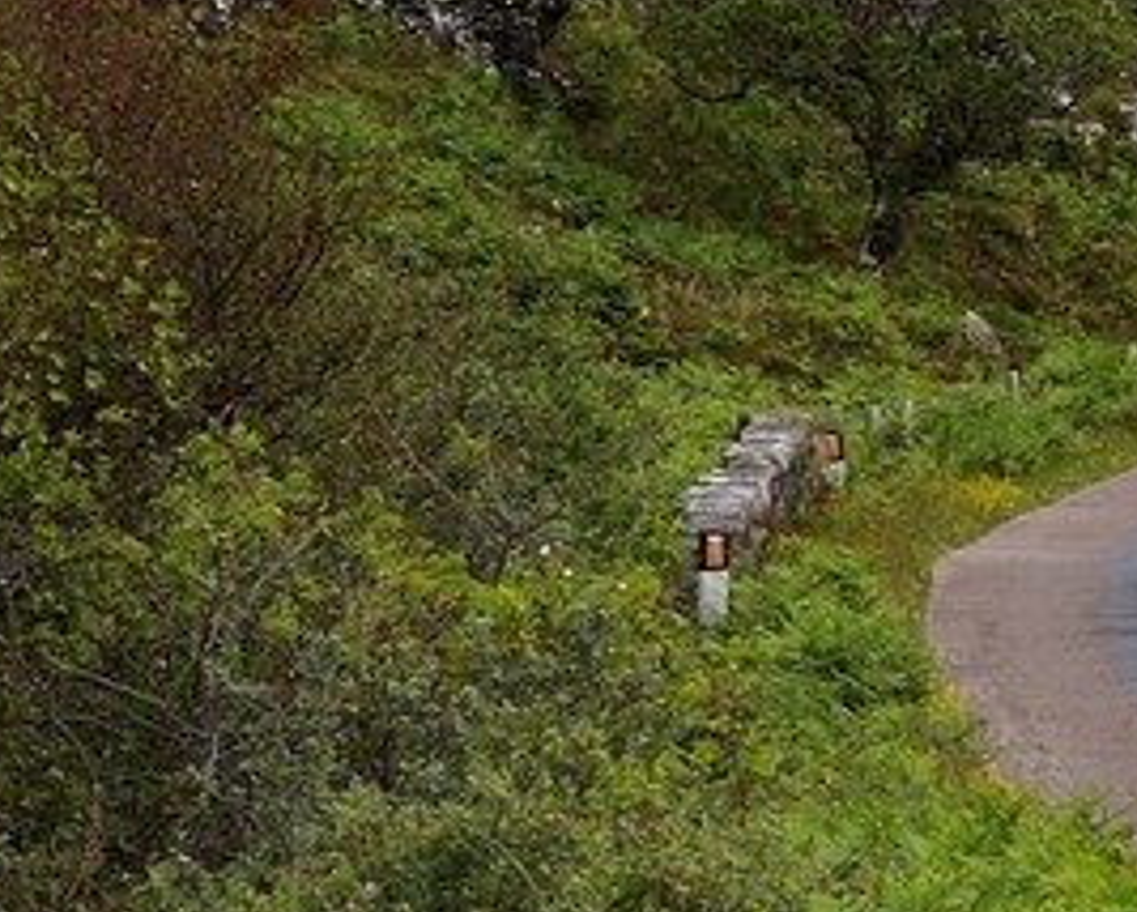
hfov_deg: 9.0
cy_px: 68
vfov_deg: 8.6
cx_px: 3275
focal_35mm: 180
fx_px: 6062
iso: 400
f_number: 7.1
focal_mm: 32
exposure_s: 1/400
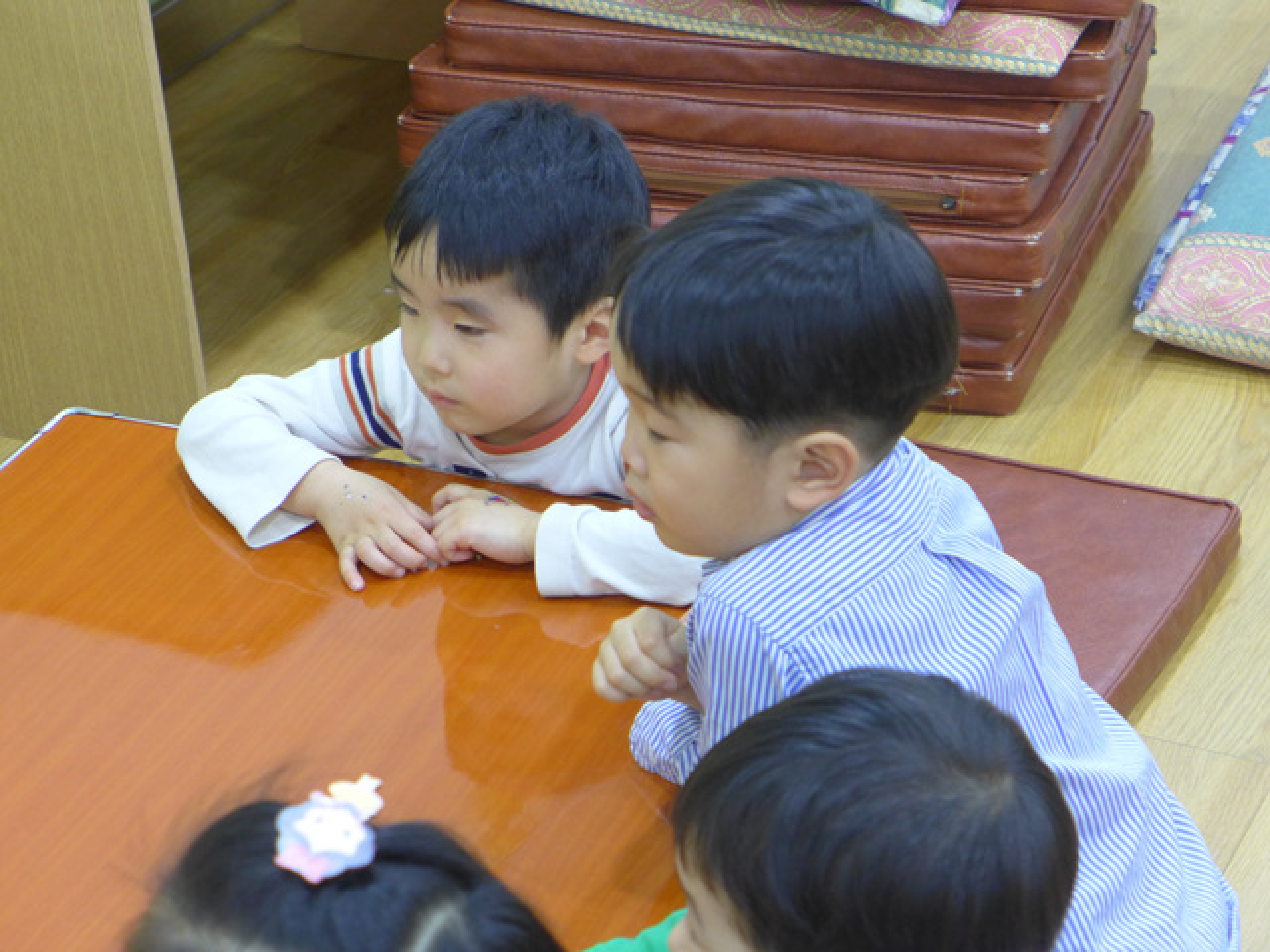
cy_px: 476
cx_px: 635
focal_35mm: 90
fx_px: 3302
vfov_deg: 16.4
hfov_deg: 21.8
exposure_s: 1/50
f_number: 2.3
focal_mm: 17.7
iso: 400
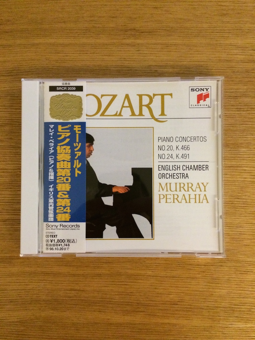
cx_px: 128
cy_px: 170
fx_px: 295
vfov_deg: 60.0
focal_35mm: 30
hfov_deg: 46.8
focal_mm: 4.12
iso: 400
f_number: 2.2
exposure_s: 1/17
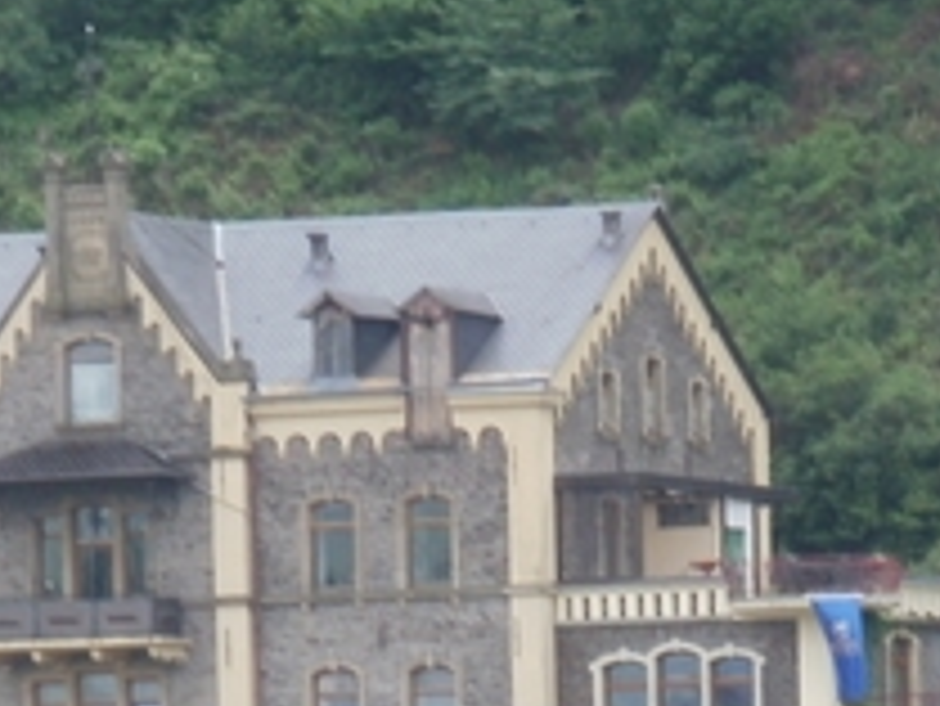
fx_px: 11602
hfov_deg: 4.6
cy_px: 886
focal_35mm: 427
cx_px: 621
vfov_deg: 3.5
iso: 100
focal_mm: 26
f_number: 5.4
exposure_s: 1/160
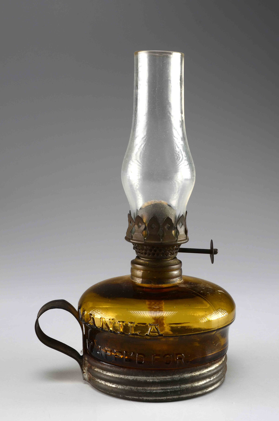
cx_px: 140
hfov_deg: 22.5
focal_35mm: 60
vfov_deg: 33.5
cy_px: 210
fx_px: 701
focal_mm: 40
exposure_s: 1/80
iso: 100
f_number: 18
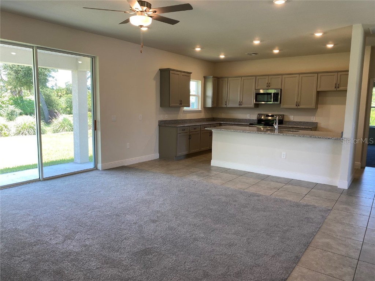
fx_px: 282
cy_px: 140
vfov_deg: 53.1
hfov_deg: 67.3
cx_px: 188
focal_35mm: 26
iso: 64
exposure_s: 1/120
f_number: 1.8
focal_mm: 4.25
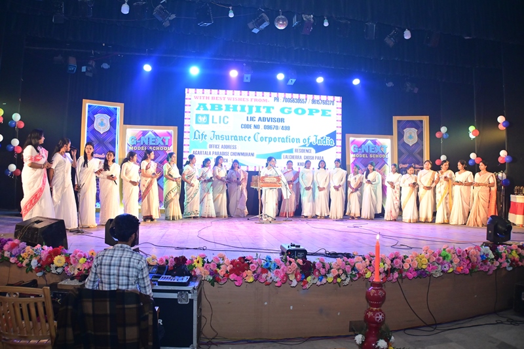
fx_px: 666
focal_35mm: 46
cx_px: 262
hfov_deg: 43.0
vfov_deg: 29.4
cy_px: 174
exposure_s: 1/100
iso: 1250
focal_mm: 30.5
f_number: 6.3
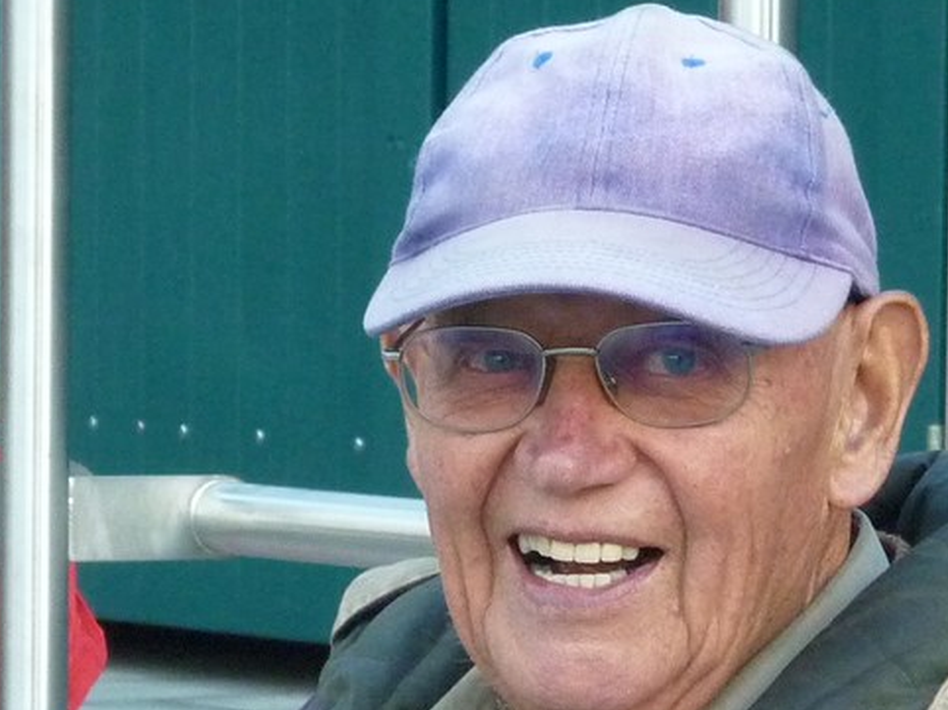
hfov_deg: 6.1
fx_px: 8841
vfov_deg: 4.6
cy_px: 576
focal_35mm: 323
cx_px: 586
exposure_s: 1/80
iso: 400
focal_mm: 17.7
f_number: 5.1
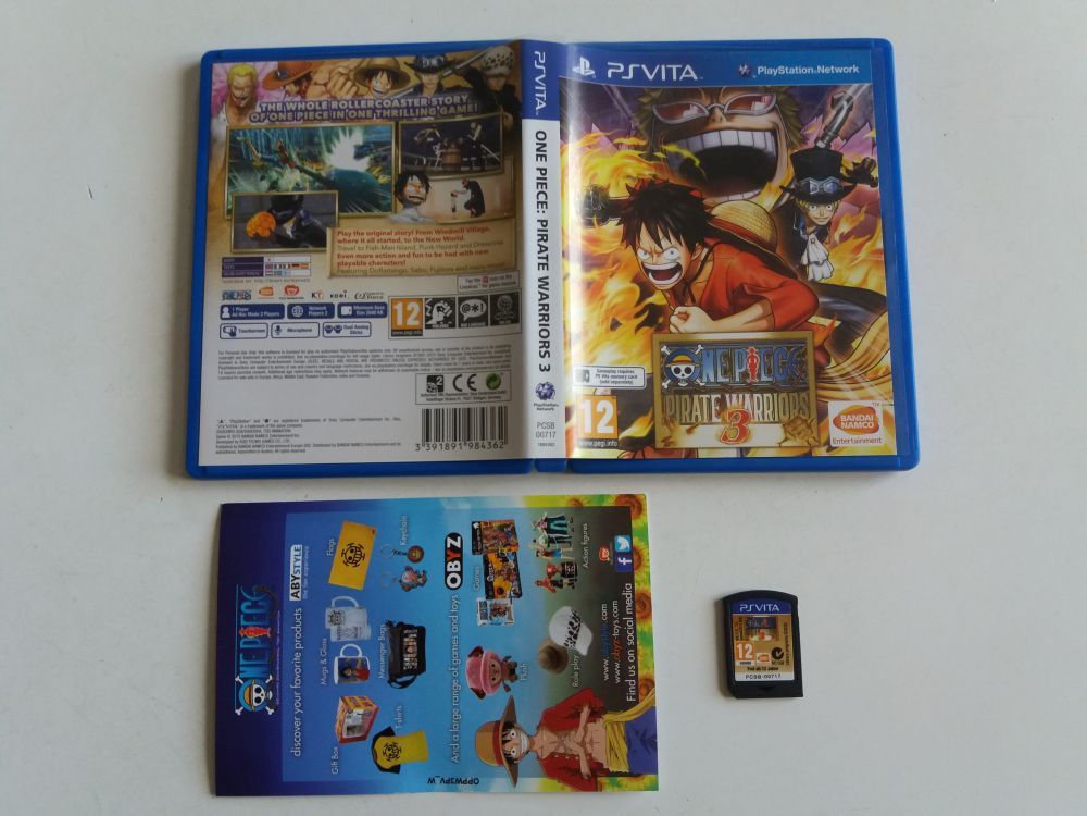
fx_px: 879
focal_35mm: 28
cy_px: 408
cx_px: 544
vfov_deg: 49.7
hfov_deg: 63.4
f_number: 1.9
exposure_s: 1/33
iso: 100
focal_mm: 3.7
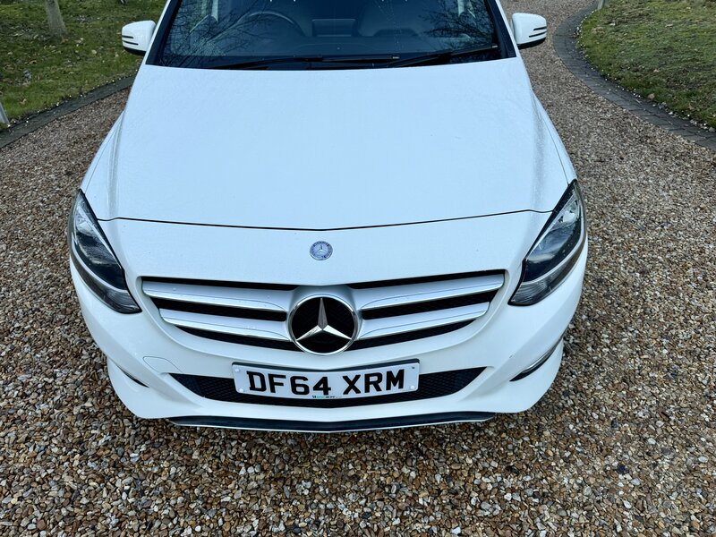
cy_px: 268
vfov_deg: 56.8
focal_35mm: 24
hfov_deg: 71.6
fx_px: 496
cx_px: 358
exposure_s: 1/121
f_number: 1.78
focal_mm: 6.76
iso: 64
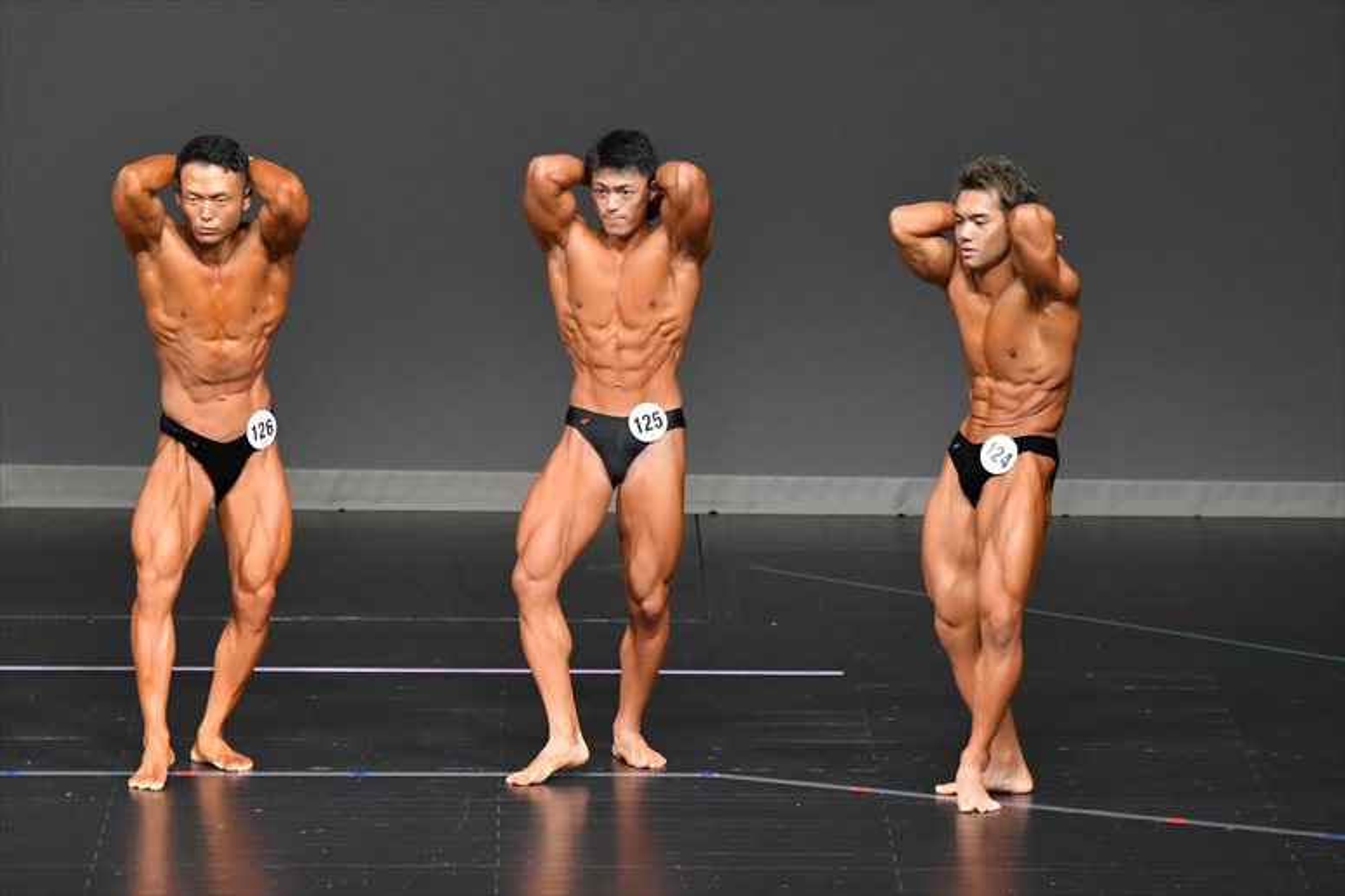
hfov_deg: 6.9
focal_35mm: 300
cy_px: 448
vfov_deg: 4.6
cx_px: 672
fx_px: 11203
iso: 5000
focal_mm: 200
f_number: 5.6
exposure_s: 1/400
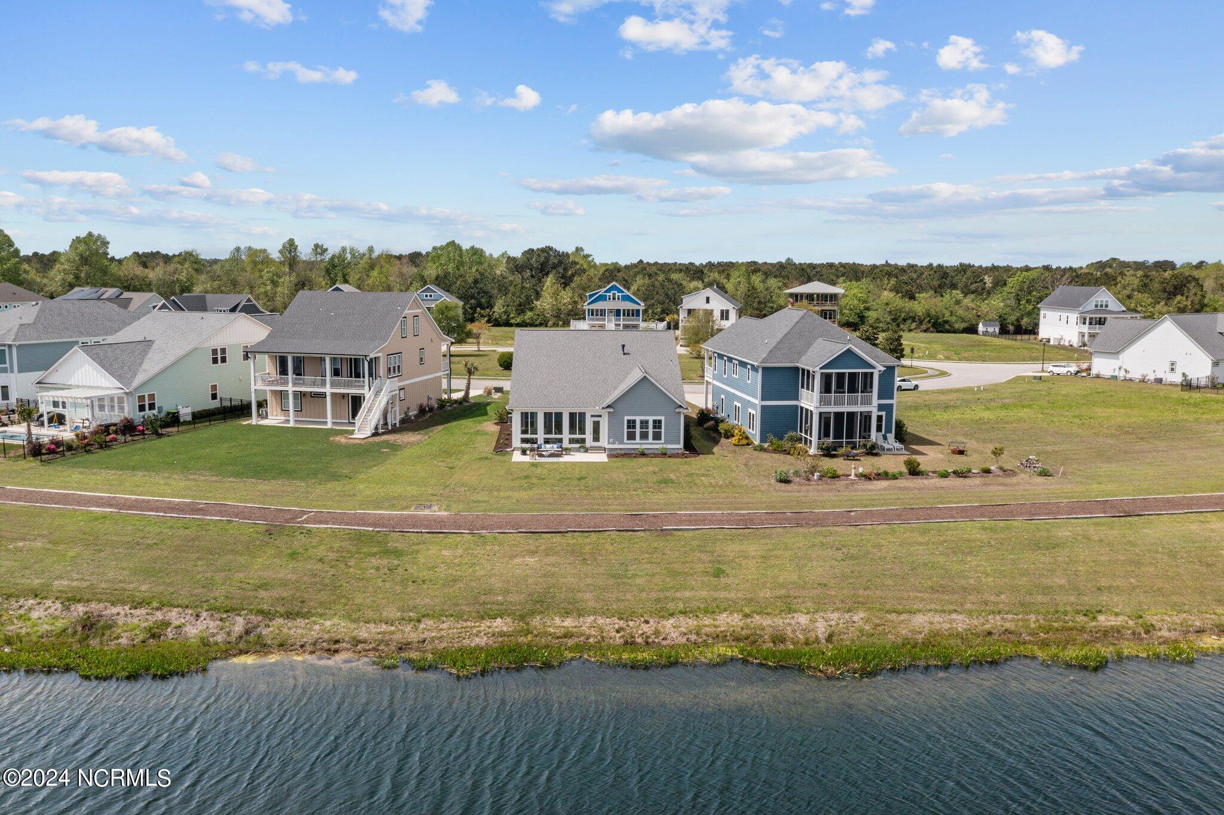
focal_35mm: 28
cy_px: 408
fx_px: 952
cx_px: 612
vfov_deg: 46.4
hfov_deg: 65.5
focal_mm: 10.26
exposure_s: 1/200
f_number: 8
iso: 100
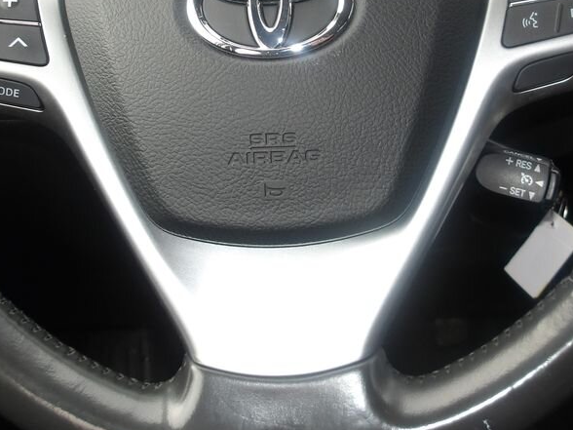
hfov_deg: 40.4
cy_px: 65
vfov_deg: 29.9
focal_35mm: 47
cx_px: 319
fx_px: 778
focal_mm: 4.9
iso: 100
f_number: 3
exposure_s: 1/83
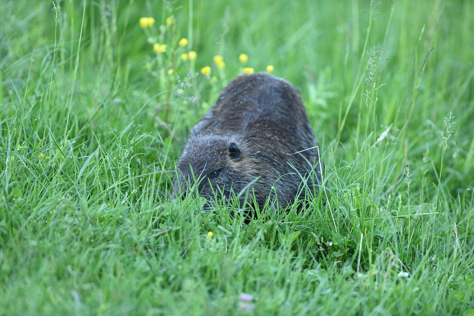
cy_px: 158
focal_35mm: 500
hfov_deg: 4.1
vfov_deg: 2.7
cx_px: 237
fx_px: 6579
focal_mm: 500
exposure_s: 1/640
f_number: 4
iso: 1250
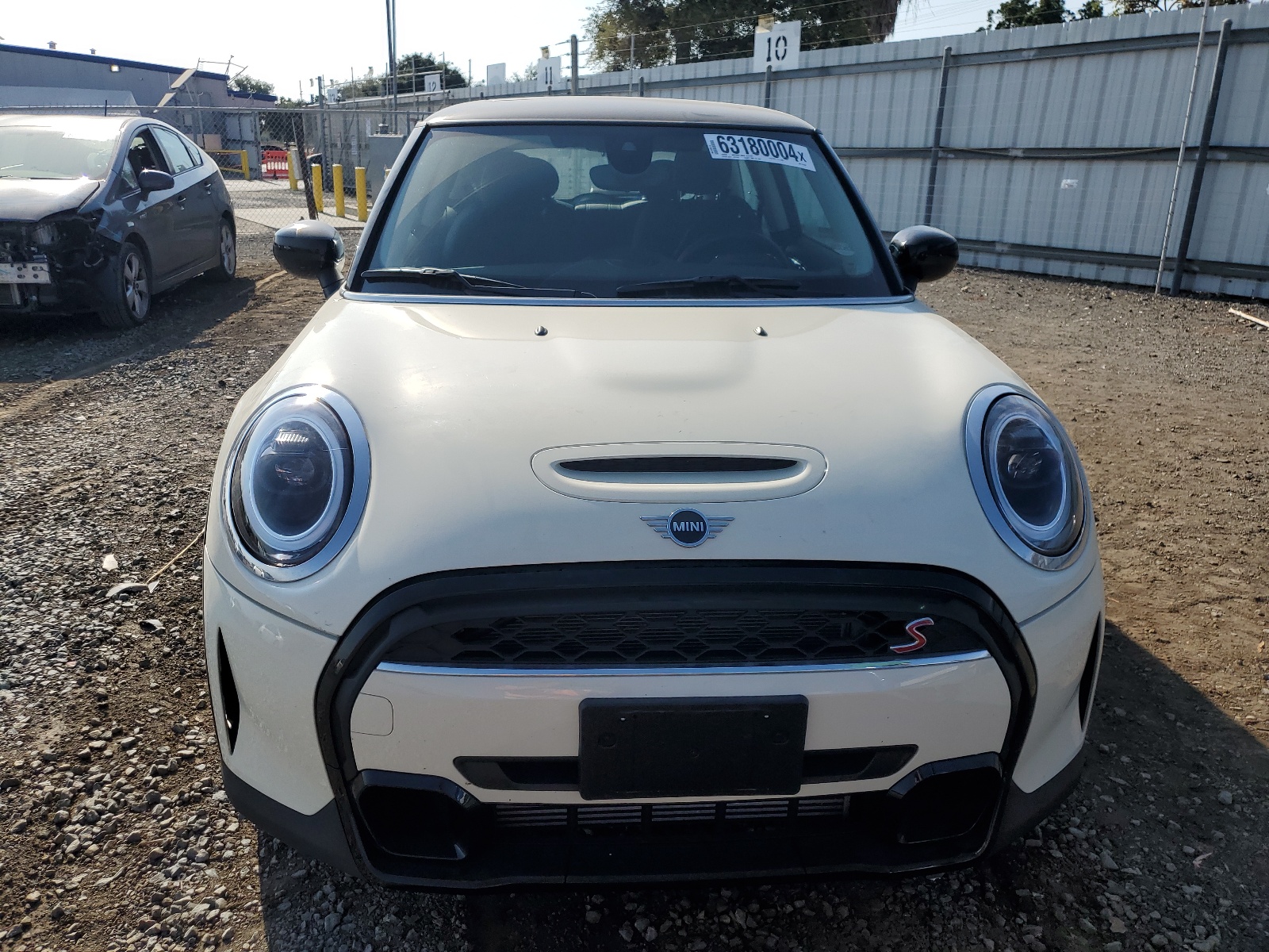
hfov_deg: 67.3
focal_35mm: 26
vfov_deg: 53.1
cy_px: 476
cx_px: 634
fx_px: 953
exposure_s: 1/5000
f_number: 1.5
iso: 50
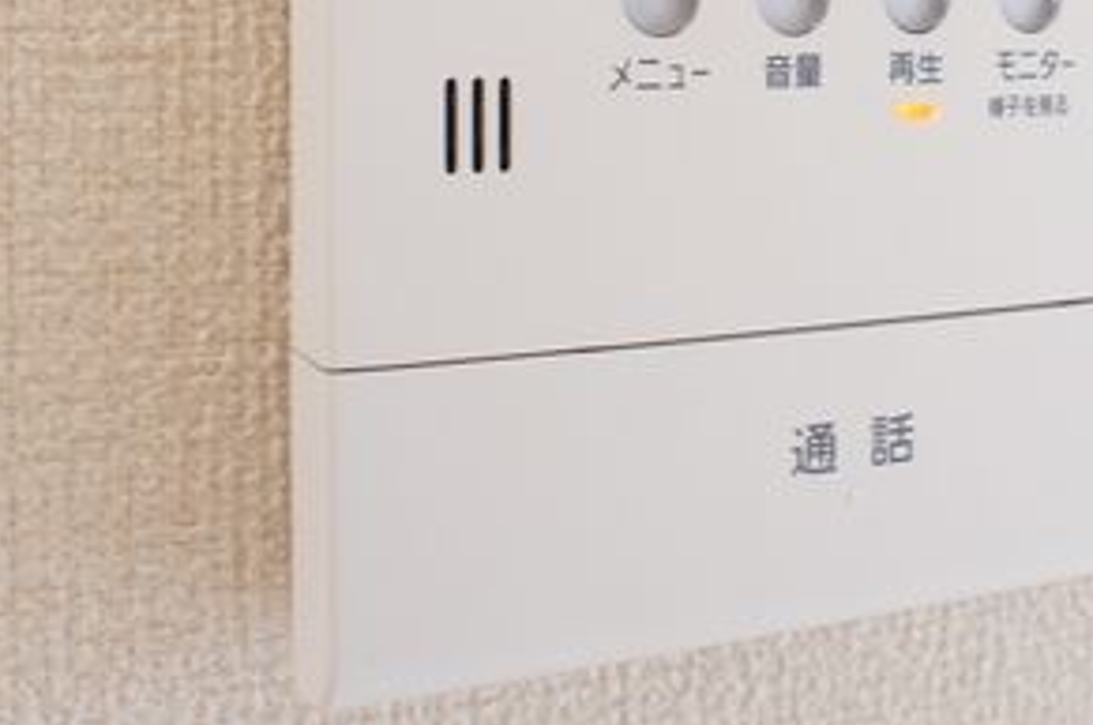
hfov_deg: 30.4
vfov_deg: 20.0
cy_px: 19
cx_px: 676
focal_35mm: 66
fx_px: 2001
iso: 1000
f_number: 4
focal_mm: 16
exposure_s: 1/60
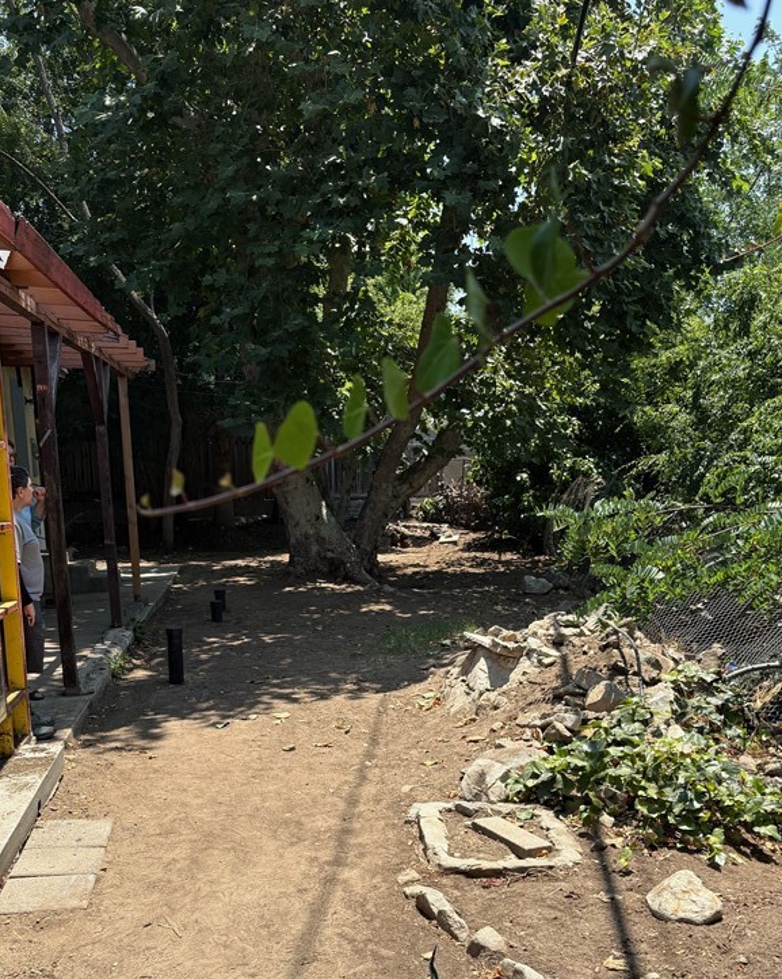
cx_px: 381
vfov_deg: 49.3
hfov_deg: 41.1
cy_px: 667
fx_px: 1042
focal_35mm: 36
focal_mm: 5.96
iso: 50
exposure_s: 1/1587
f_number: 1.6
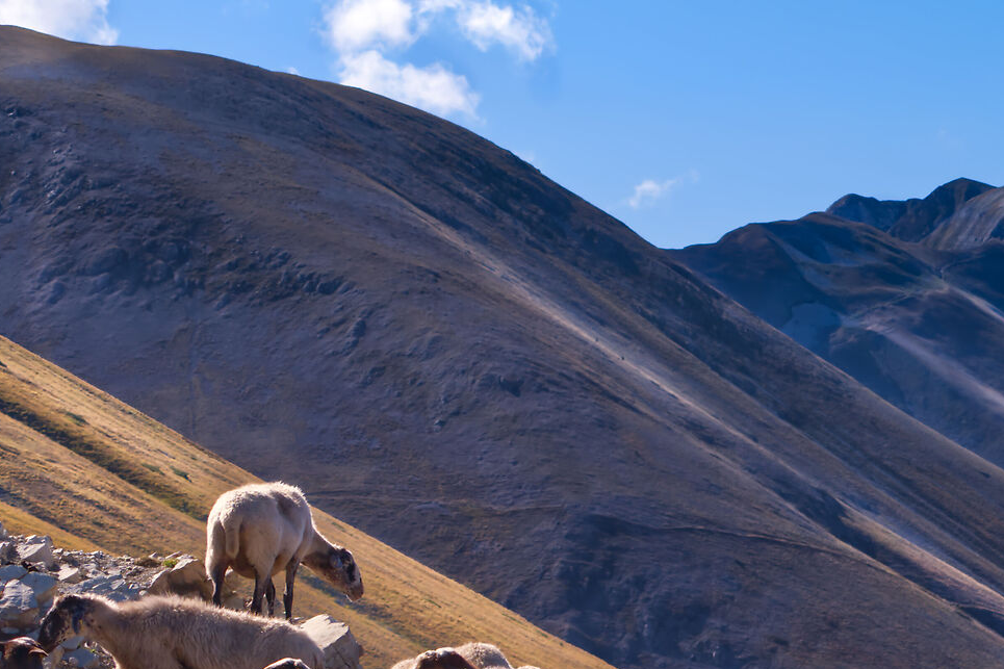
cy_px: 690
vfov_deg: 6.7
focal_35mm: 204
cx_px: 1083
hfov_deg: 10.0
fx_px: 5688
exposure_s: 1/800
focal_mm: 82
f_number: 9
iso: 200
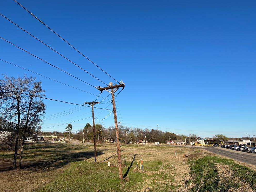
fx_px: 200
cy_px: 93
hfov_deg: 65.3
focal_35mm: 27
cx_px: 127
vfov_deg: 51.4
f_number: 1.5
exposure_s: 1/4630
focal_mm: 5.7
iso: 50
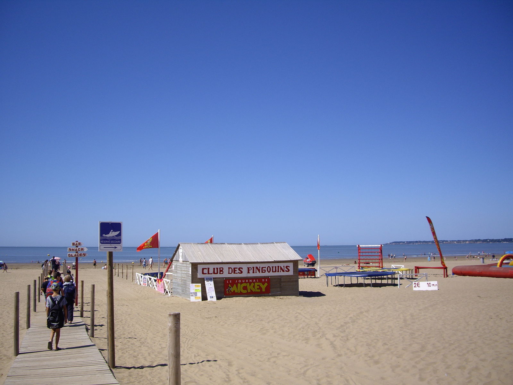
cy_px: 192
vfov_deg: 37.7
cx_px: 256
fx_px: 563
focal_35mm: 38
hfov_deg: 49.0
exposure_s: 1/200
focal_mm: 7.9
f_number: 8
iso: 64
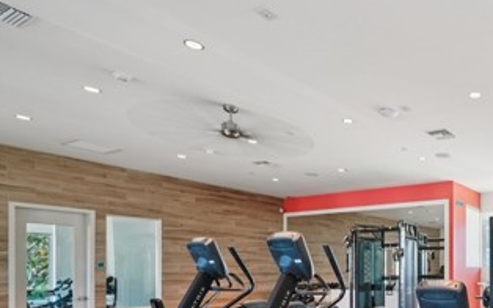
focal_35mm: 27
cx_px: 479
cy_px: 289
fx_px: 363
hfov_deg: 55.1
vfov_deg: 41.5
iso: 400
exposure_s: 1/25
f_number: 8
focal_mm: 13
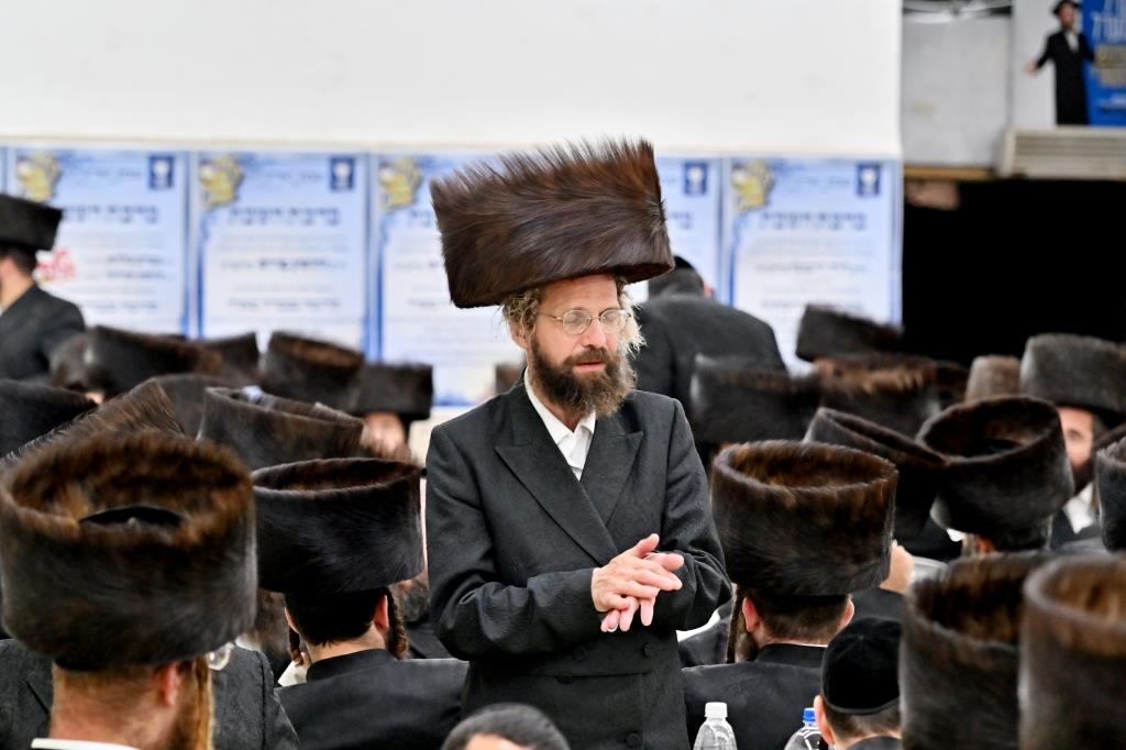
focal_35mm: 180
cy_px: 375
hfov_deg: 11.4
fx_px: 5628
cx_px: 563
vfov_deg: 7.6
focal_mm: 120
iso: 800
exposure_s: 1/250
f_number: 4
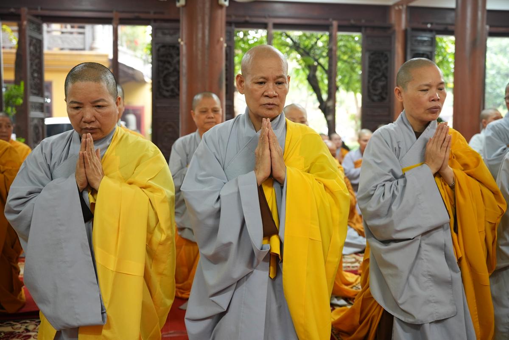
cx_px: 254
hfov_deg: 51.6
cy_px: 170
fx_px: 526
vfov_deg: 35.8
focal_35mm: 37
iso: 2500
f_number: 3.5
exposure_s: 1/100
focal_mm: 37.2
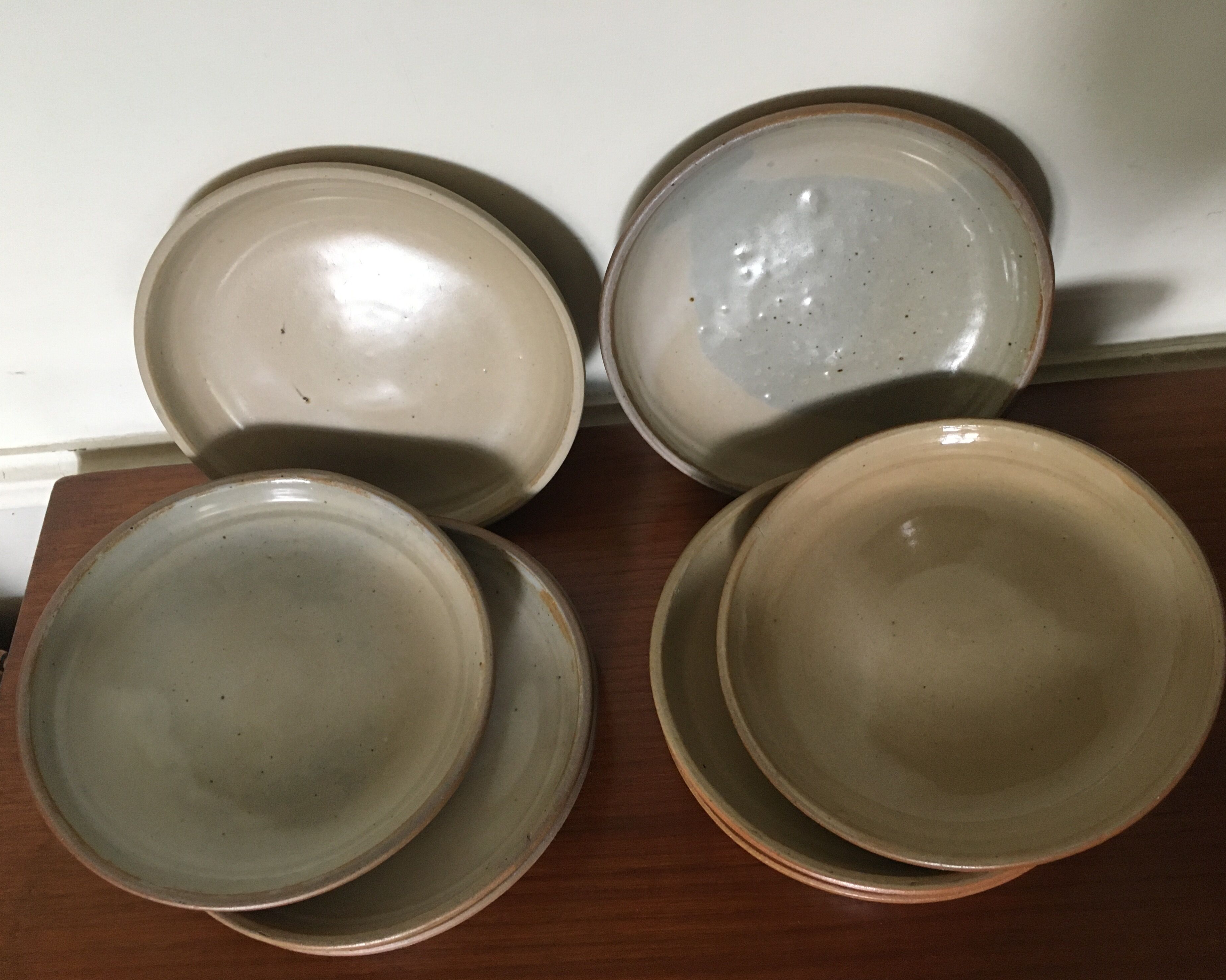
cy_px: 500
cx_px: 649
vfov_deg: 47.1
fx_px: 1125
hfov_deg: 57.1
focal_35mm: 31
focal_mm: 4.15
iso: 200
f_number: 2.2
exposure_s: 1/33
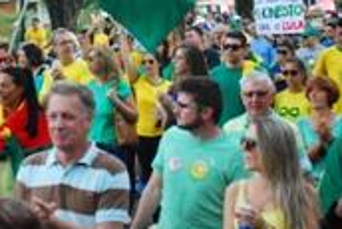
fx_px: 989
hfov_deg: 19.5
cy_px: -5
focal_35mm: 104
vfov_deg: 13.0
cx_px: 85
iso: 1600
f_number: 4.5
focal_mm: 28
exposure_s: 1/80
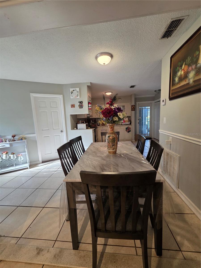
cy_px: 134
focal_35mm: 13
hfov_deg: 89.9
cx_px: 100
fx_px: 101
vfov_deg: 106.2
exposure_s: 1/120
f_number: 1.9
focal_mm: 2.2
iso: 200
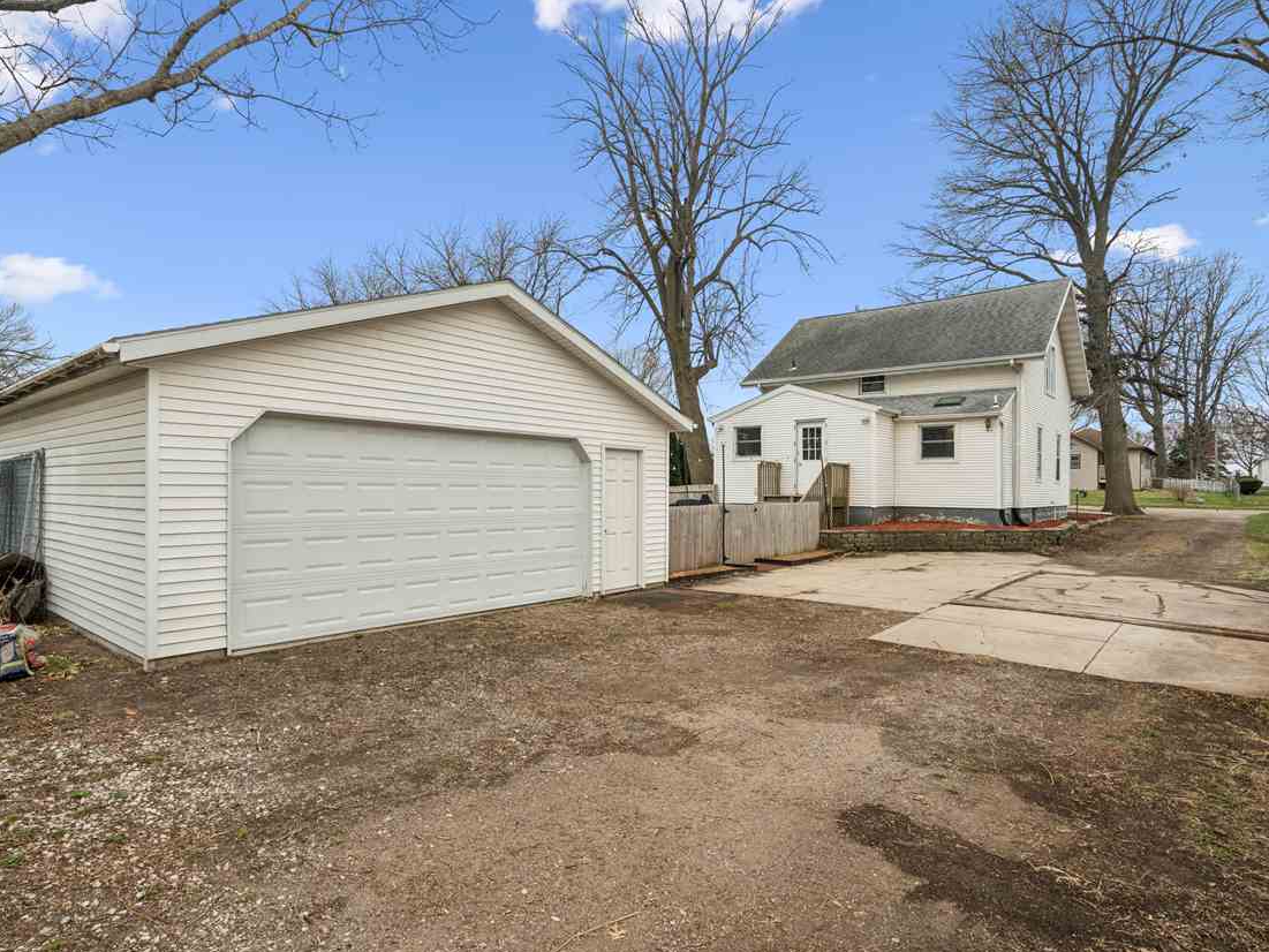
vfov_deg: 68.7
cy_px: 472
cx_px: 551
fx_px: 697
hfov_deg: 84.2
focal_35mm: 19
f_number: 10
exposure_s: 1/100
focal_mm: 17
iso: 400
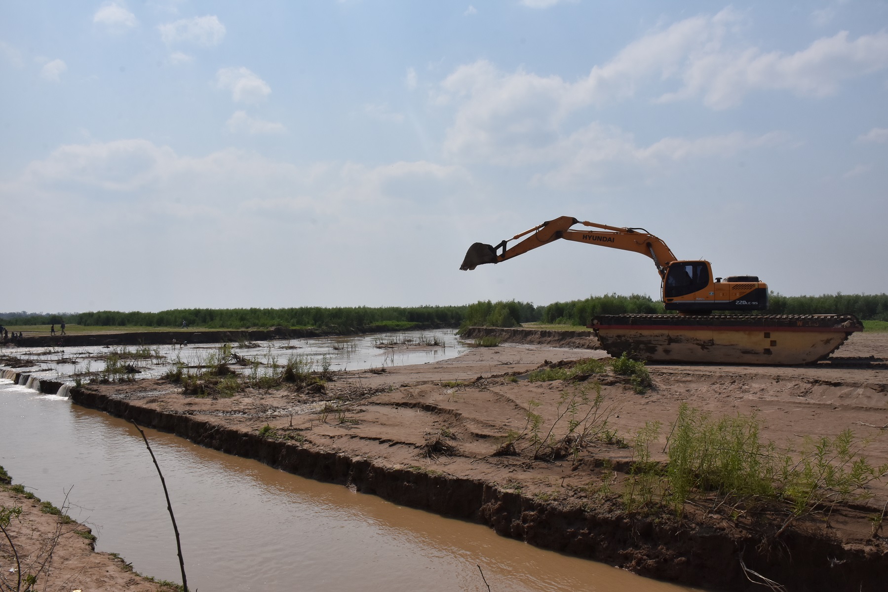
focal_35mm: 30
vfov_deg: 43.6
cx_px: 444
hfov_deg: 61.9
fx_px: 740
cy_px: 296
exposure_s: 1/1000
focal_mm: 20
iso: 400
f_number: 16
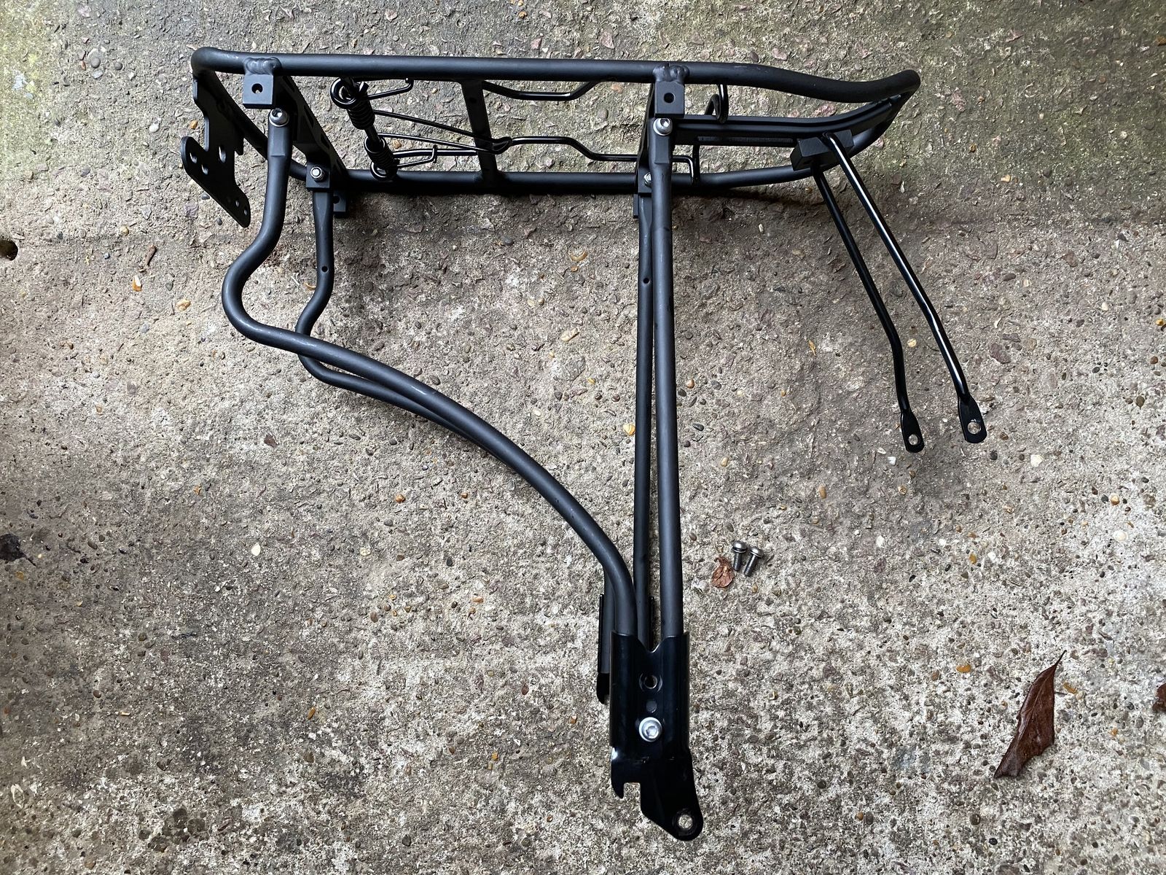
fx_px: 876
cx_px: 583
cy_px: 438
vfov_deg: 53.1
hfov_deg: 67.3
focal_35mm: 26
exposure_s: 1/62
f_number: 1.8
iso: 125
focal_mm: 4.25
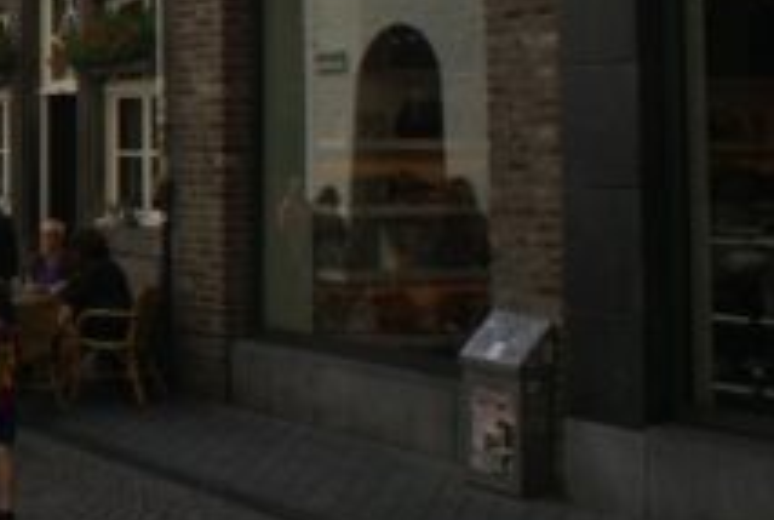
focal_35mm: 76
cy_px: -11
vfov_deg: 17.6
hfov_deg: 23.0
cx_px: -283
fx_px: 1637
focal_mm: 18
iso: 100
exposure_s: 1/160
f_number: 10
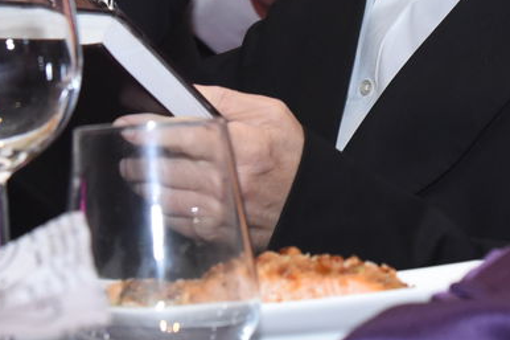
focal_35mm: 174
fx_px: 2464
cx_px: 381
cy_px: -26
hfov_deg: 11.8
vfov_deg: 7.8
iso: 3200
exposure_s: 1/160
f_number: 5.6
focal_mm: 48
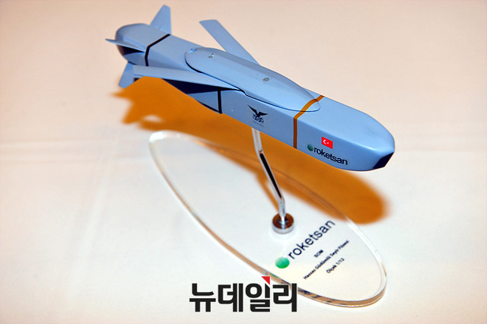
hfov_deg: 36.3
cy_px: 162
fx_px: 744
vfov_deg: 24.6
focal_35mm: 55
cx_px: 244
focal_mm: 55
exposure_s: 1/60
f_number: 5
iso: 640
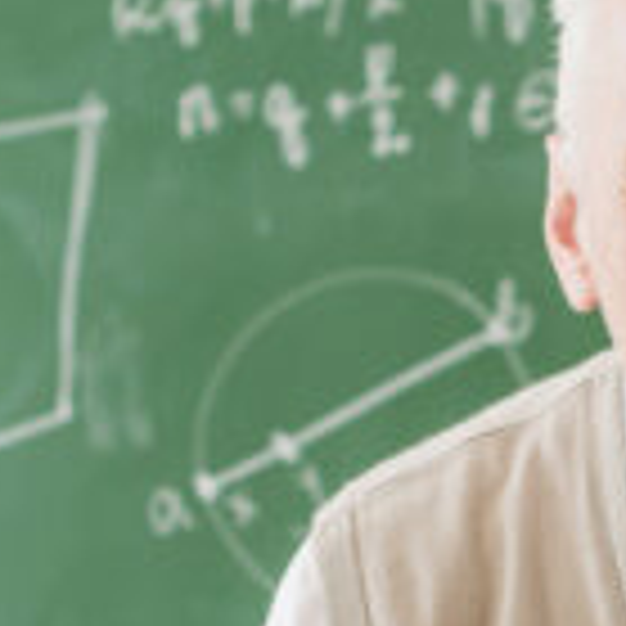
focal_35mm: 235
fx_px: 4808
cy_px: 930
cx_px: 793
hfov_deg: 7.4
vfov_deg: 7.3
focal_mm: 50
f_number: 3.2
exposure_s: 1/200
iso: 320
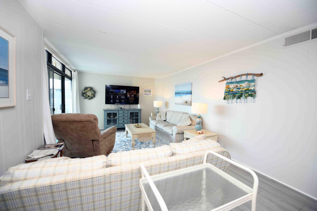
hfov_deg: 104.3
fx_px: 123
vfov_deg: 81.2
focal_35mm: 14
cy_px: 106
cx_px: 158
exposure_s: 1/80
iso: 125
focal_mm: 14
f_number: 2.8
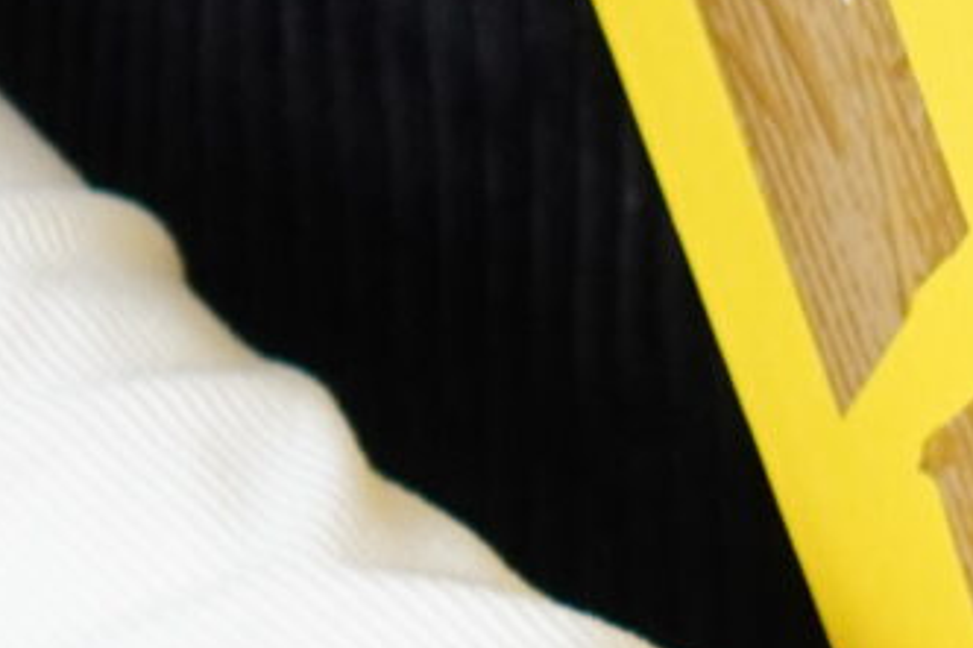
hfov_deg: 5.0
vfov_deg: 3.4
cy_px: 679
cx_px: 1999
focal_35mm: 405
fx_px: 10936
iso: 640
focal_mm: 35
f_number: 3.5
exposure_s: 1/200
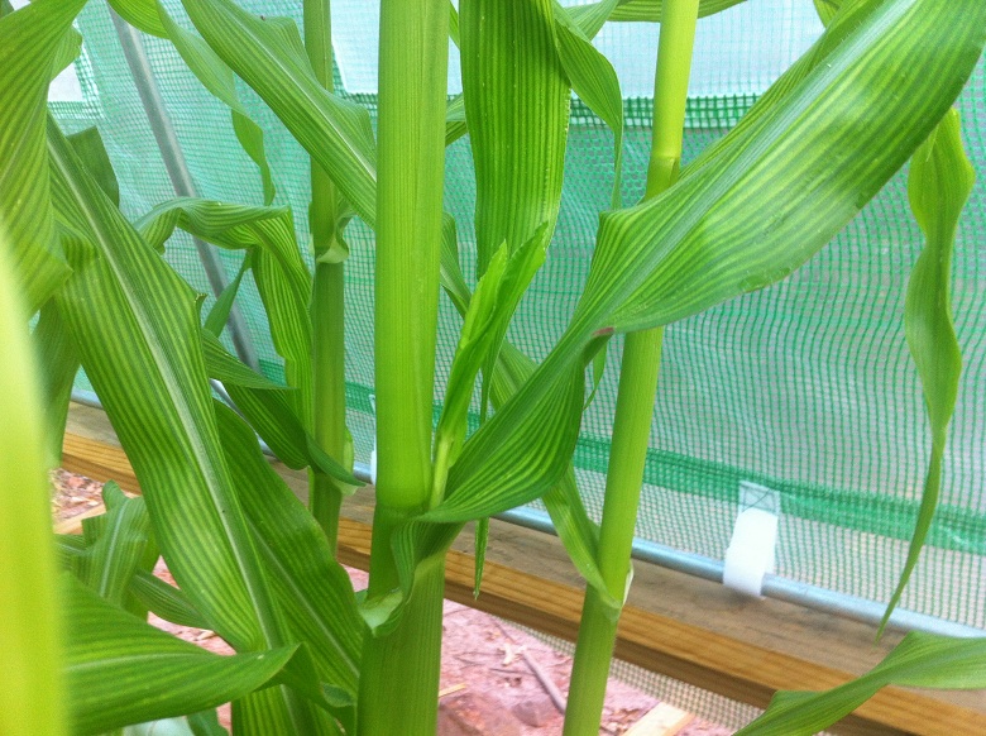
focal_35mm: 35
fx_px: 995
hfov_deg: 52.7
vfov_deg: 40.6
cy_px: 368
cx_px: 493
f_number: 2.8
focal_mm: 3.85
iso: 80
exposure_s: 1/15
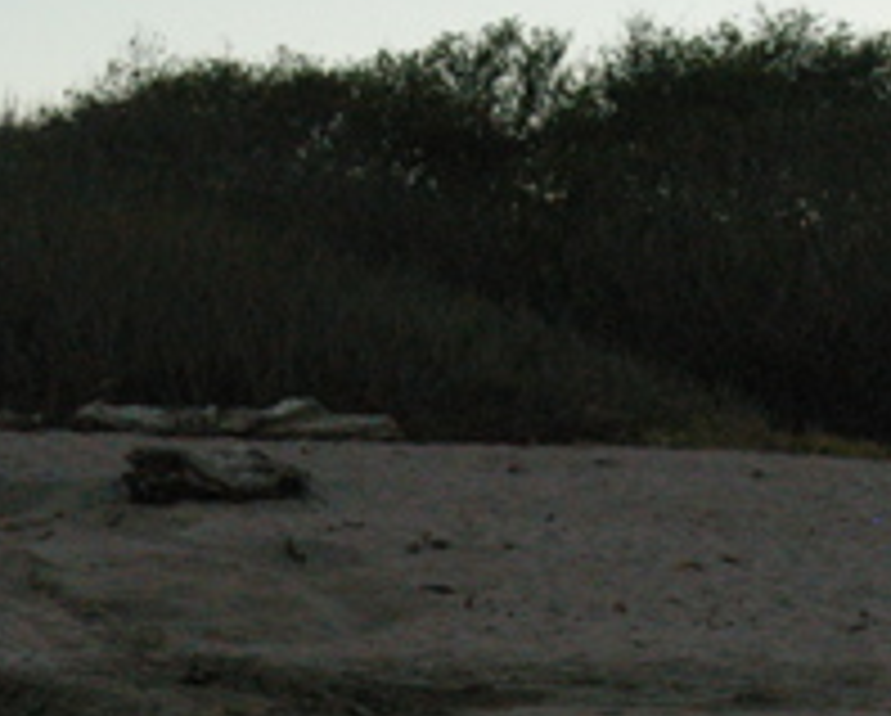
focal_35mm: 174
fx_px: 4595
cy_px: 802
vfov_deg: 8.8
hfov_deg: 11.0
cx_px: 731
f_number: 9
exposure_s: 1/320
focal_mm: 34
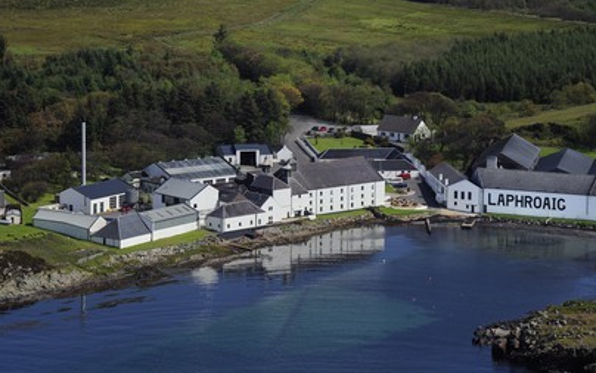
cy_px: 177
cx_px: 287
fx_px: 3445
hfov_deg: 9.9
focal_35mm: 212
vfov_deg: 6.2
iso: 400
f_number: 11
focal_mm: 200
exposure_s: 1/800
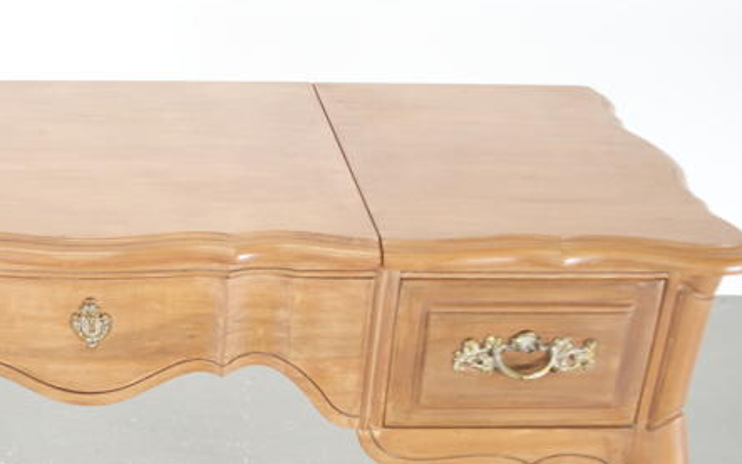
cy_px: 413
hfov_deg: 31.5
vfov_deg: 20.6
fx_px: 1254
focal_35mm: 62
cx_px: 85
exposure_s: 1/30
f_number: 3.5
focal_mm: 18
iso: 200
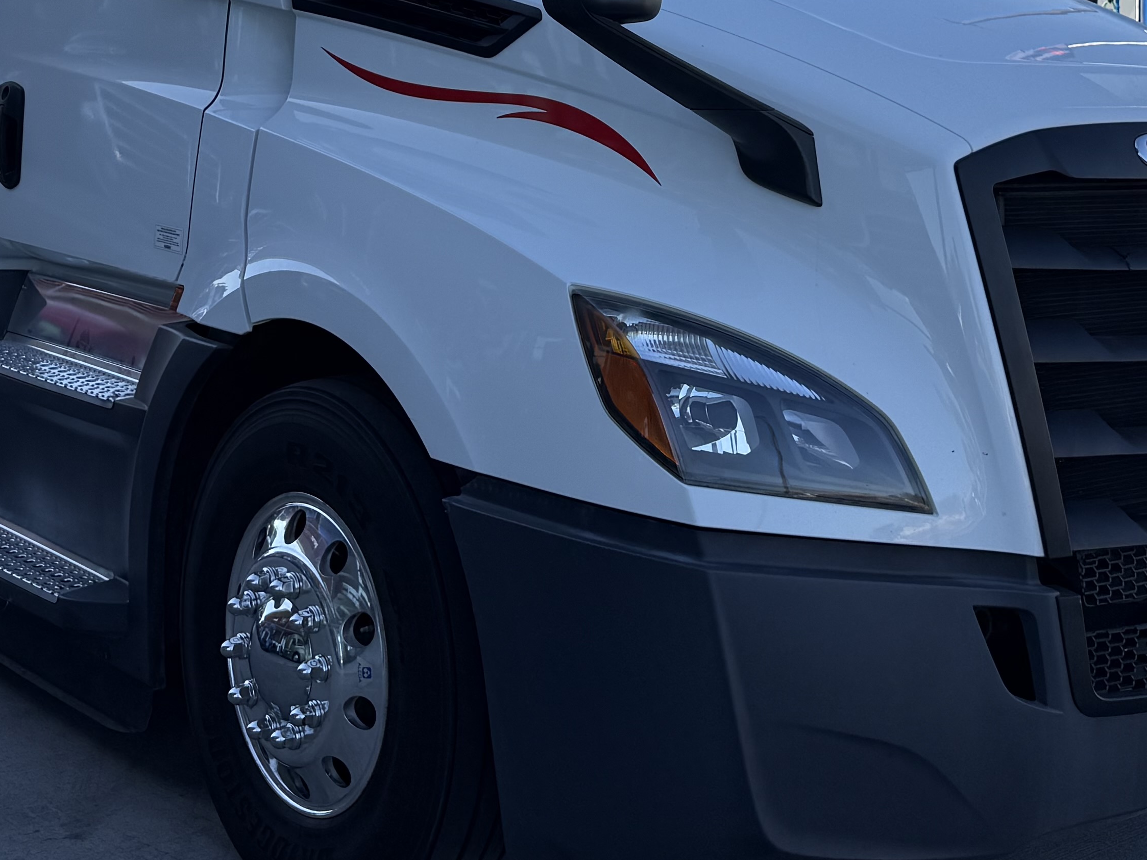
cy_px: -64
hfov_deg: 31.7
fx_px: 2022
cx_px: 582
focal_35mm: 61
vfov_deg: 22.8
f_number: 1.78
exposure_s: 1/2801
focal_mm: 6.76
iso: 80
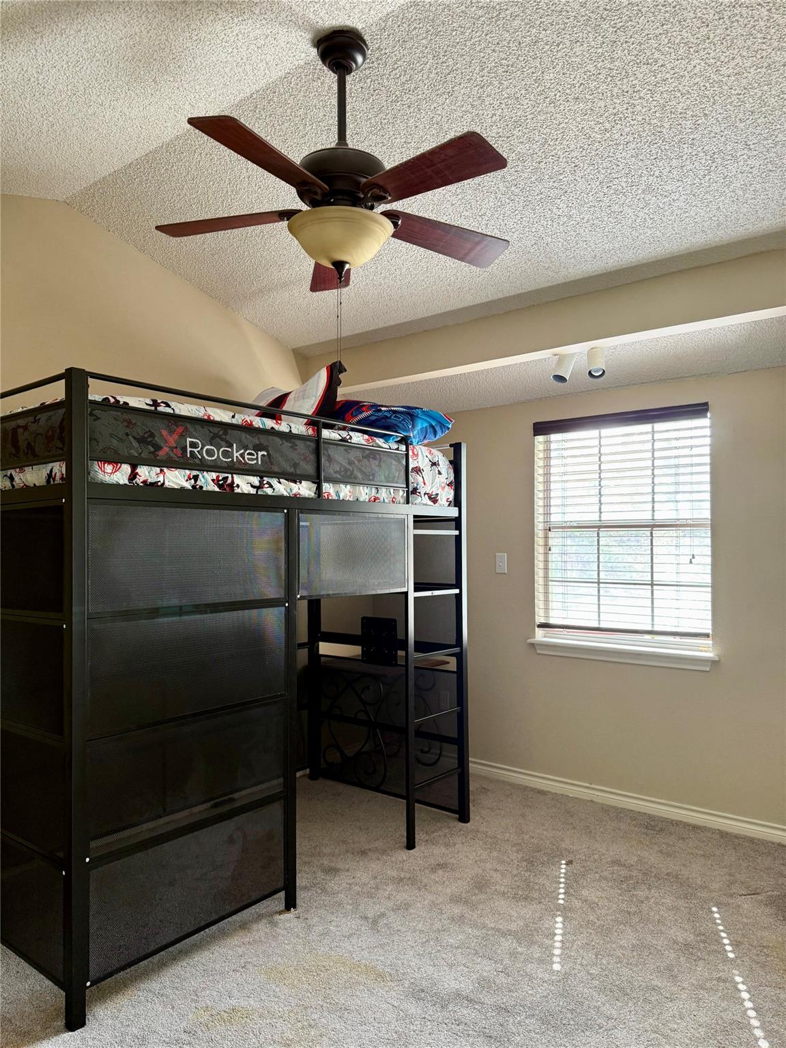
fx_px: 727
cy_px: 524
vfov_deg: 71.6
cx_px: 393
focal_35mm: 24
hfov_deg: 56.8
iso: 200
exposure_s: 1/84
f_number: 1.78
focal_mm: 6.76
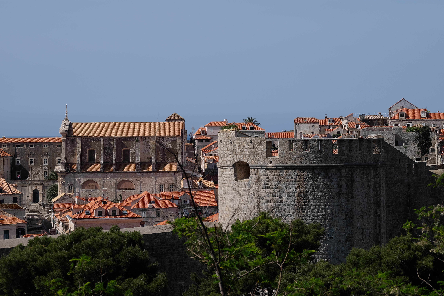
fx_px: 1431
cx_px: 222
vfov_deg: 11.8
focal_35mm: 116
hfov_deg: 17.6
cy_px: 148
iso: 200
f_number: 10
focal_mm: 77.3
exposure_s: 1/400
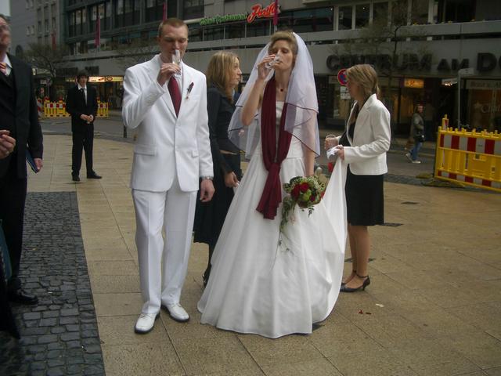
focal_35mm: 35
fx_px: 507
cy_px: 188
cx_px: 250
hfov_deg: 52.6
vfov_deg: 40.7
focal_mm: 5.8
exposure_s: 1/200
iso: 50
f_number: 2.6
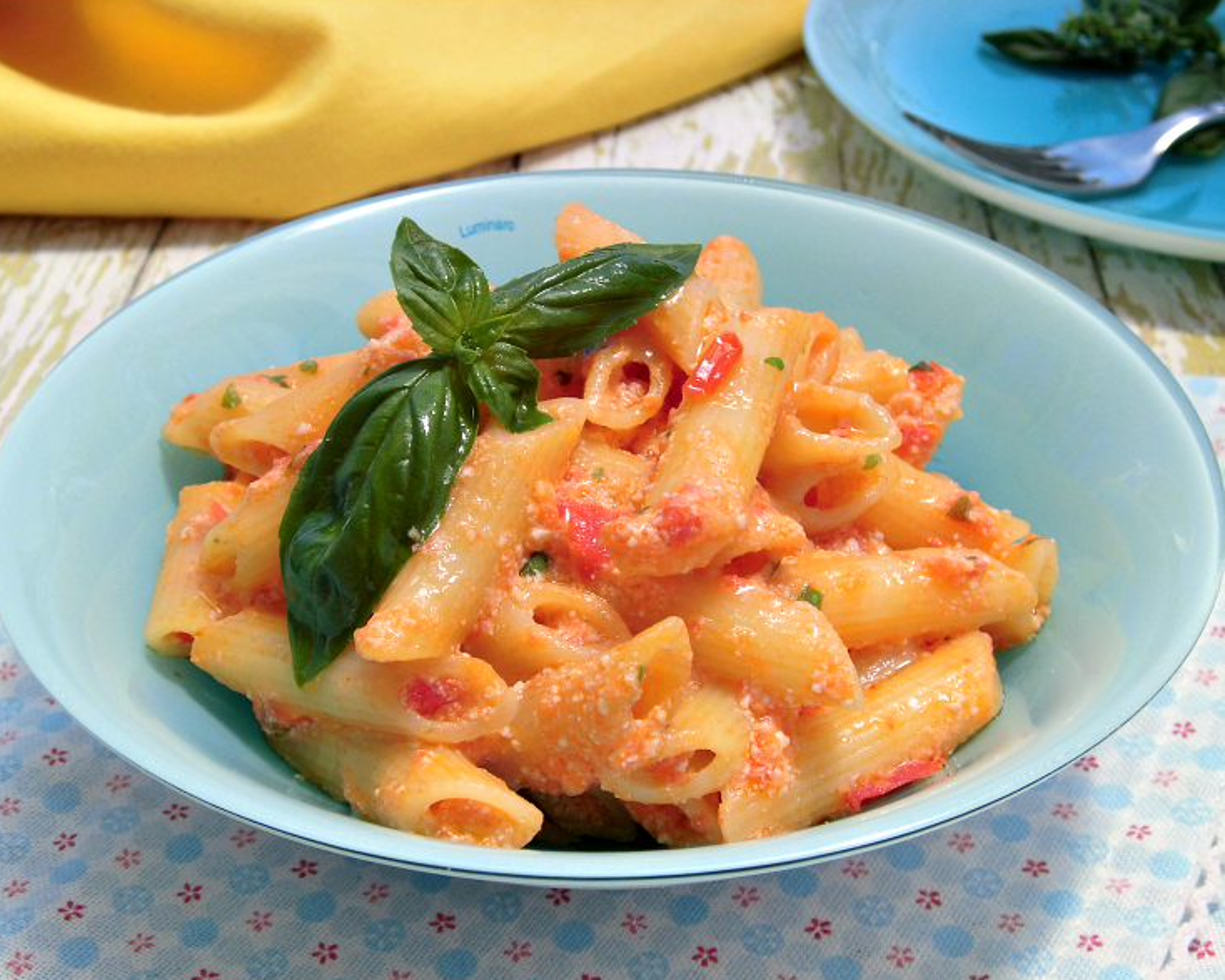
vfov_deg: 30.2
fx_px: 1813
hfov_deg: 37.3
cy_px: 498
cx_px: 611
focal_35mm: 50
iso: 100
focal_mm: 8.3
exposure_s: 1/800
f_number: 3.4
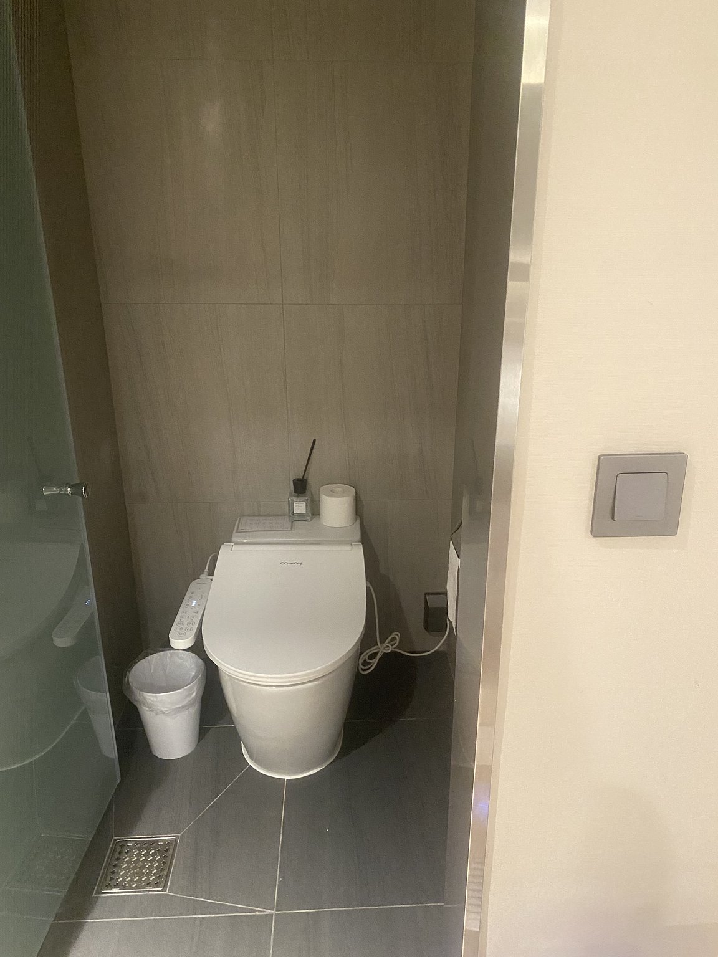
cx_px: 359
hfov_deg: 53.1
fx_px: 719
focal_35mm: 26
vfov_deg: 67.3
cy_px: 478
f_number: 1.8
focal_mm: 4.25
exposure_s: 1/40
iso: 640
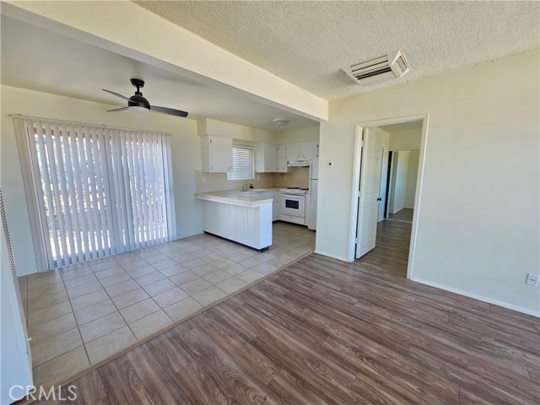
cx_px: 270
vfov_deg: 89.9
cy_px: 202
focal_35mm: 13
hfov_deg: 106.2
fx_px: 203
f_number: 1.9
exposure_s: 1/120
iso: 160
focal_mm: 2.2
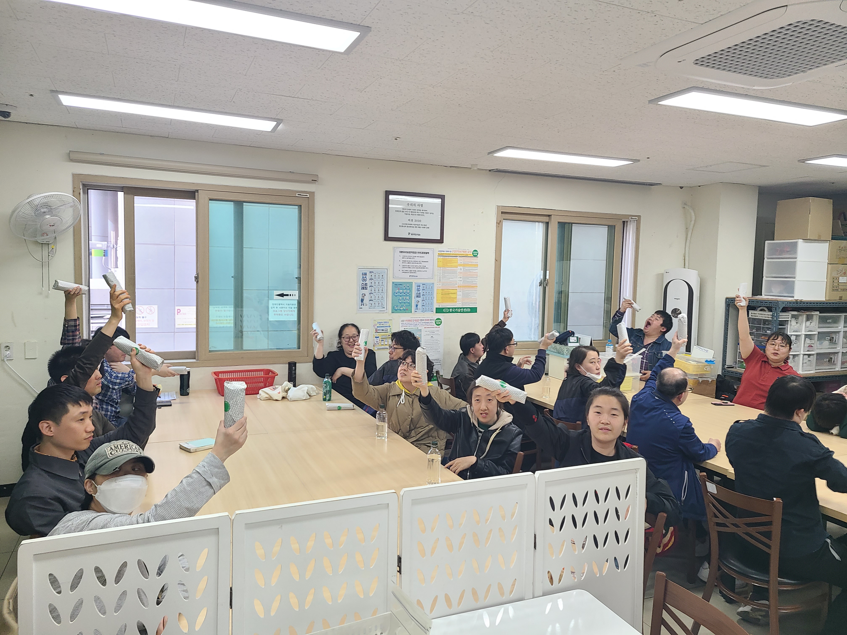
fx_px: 636
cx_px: 424
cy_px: 318
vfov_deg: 53.1
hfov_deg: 67.3
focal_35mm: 26
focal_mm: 5.4
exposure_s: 1/60
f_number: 1.8
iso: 100
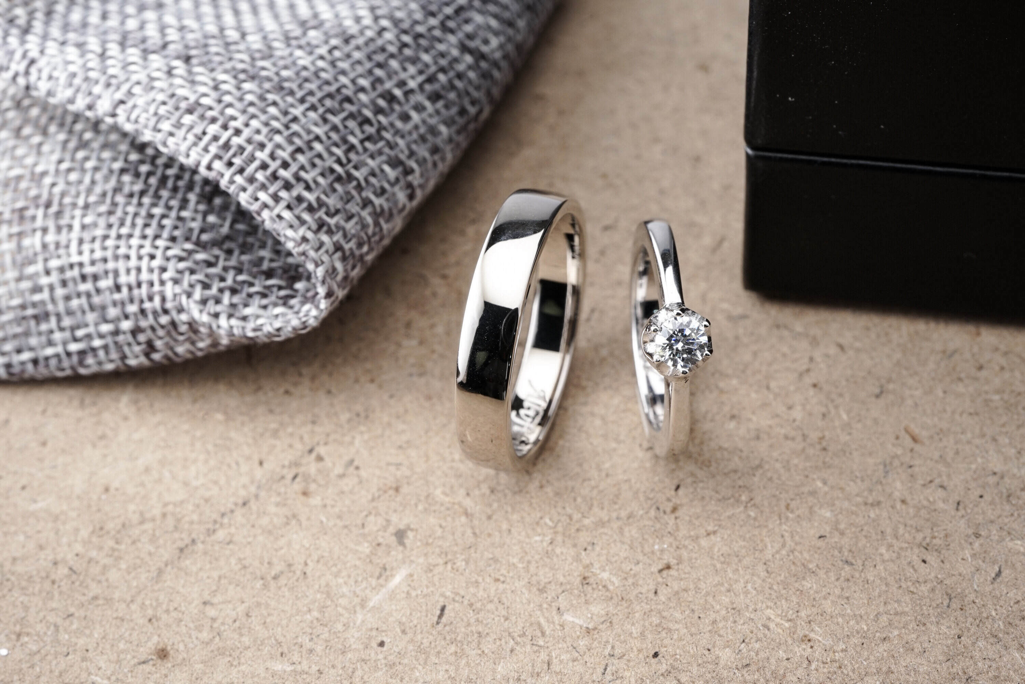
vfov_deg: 27.0
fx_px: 1423
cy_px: 342
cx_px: 512
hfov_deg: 39.6
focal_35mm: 50
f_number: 14
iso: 250
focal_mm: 50
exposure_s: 1/10
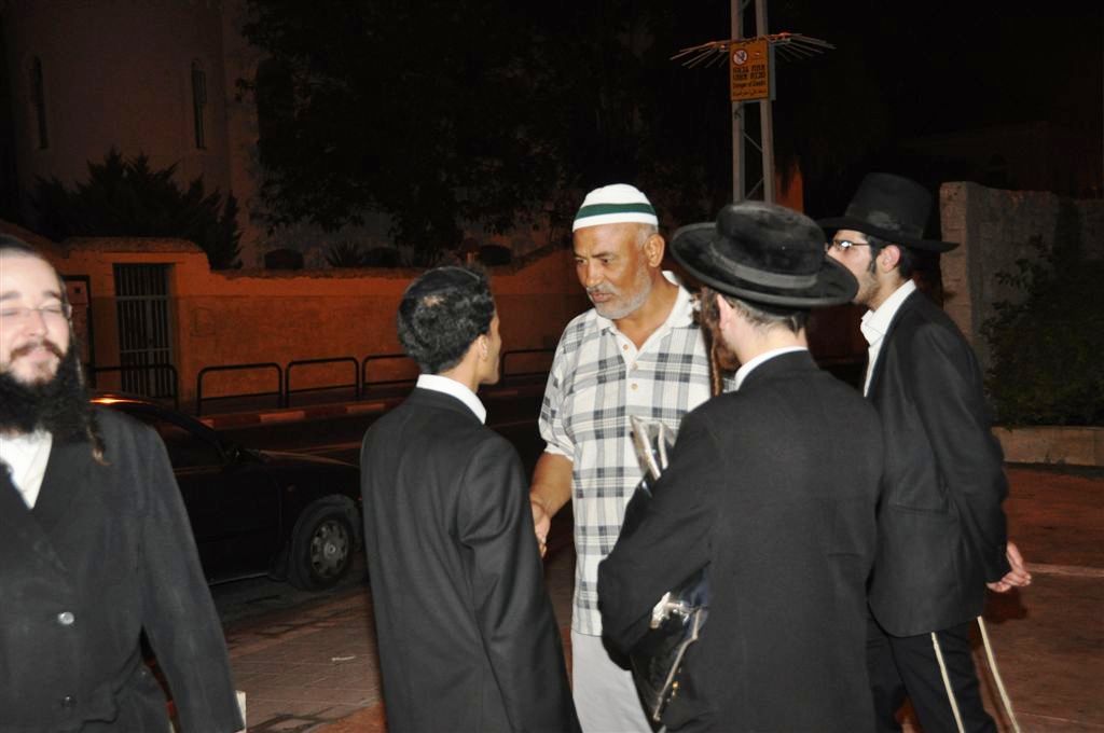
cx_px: 552
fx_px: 1424
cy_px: 366
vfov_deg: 28.9
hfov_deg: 42.4
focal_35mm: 46
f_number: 4
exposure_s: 1/60
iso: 800
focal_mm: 31
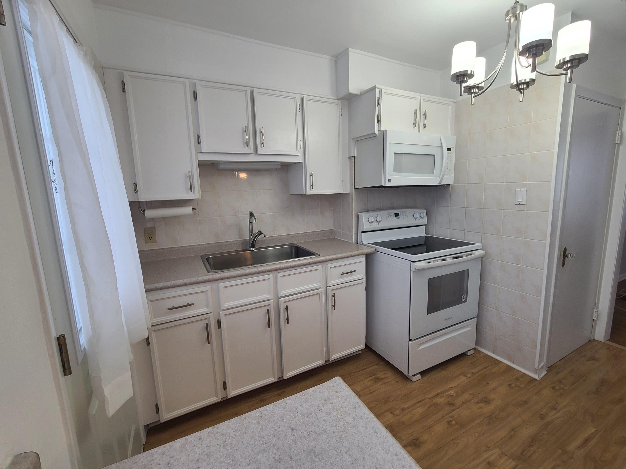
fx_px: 253
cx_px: 312
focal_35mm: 14
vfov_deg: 85.7
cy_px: 233
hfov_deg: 102.1
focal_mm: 2.2
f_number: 2.2
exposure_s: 1/60
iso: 100
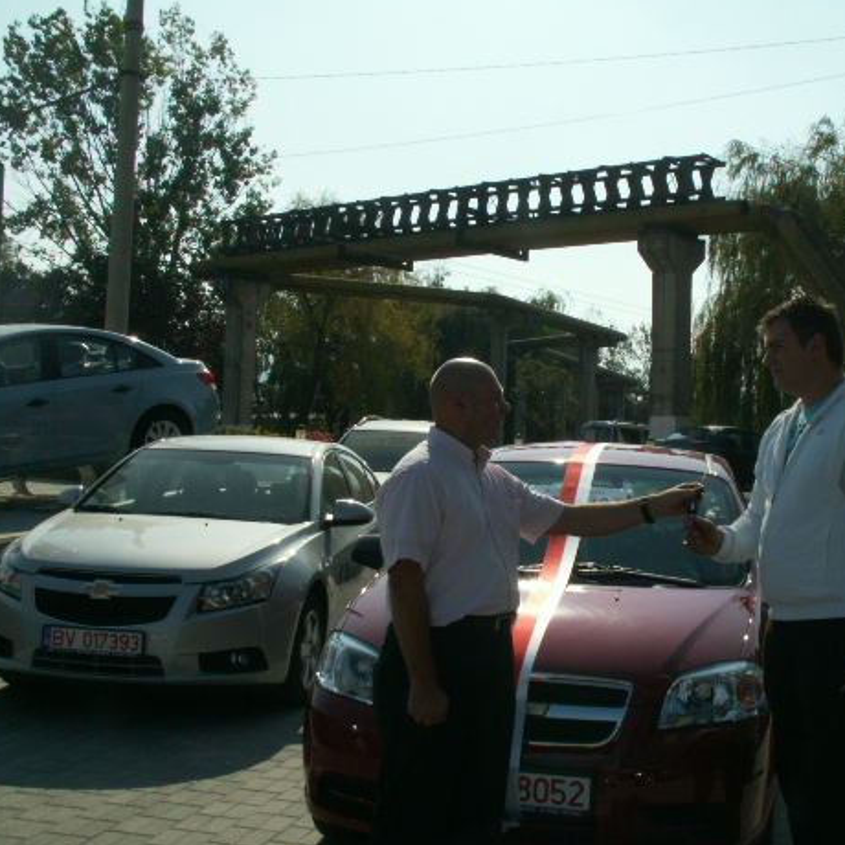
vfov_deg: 39.2
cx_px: 549
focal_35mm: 43
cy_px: 421
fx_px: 1188
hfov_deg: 38.8
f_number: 8
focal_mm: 5.86
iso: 50
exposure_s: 1/320
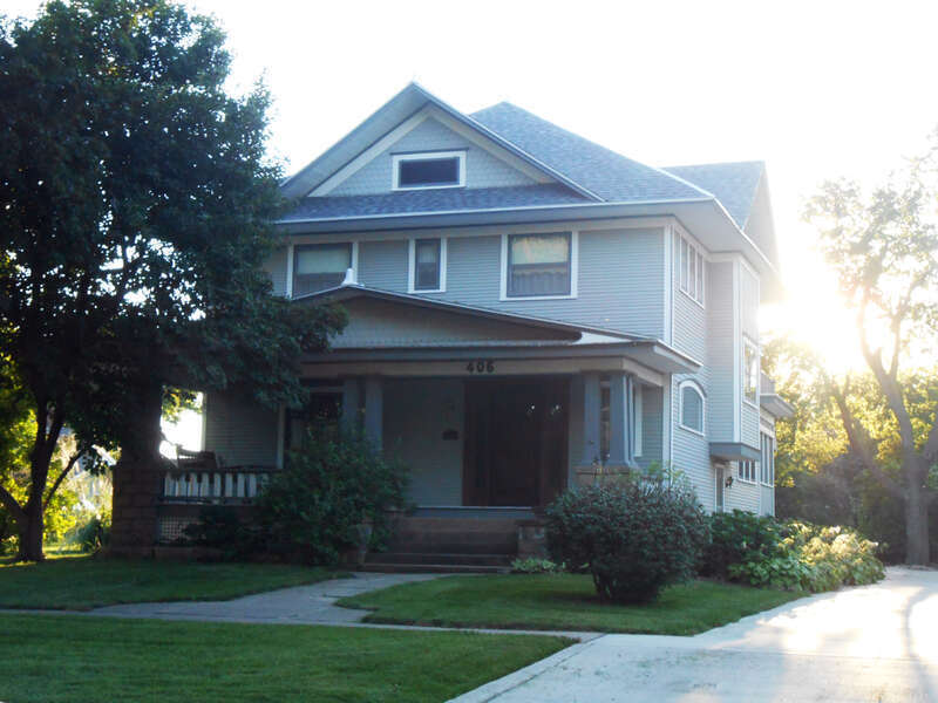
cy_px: 352
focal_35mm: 56
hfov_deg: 34.3
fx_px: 1517
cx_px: 469
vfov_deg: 26.1
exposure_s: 1/160
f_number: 5.2
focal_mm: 10
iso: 400
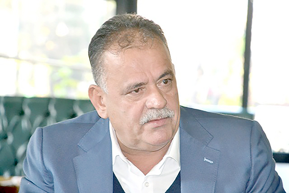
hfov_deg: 10.2
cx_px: 144
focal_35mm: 202
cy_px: 96
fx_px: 1625
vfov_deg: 6.8
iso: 1400
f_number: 5.6
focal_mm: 135
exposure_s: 1/60
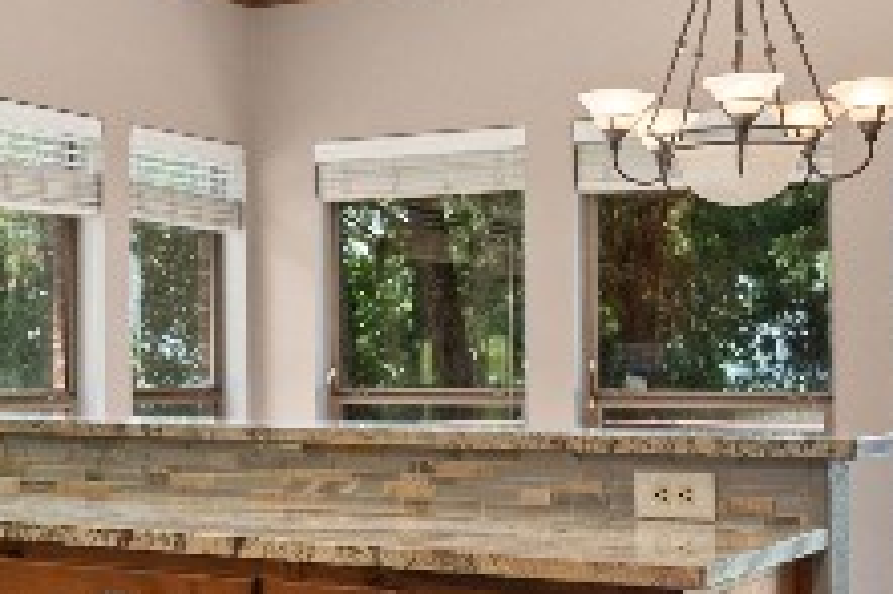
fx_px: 1611
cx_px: -16
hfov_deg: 28.9
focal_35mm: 65
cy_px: 386
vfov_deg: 20.8
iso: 400
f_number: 8
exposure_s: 1/10
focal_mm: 14
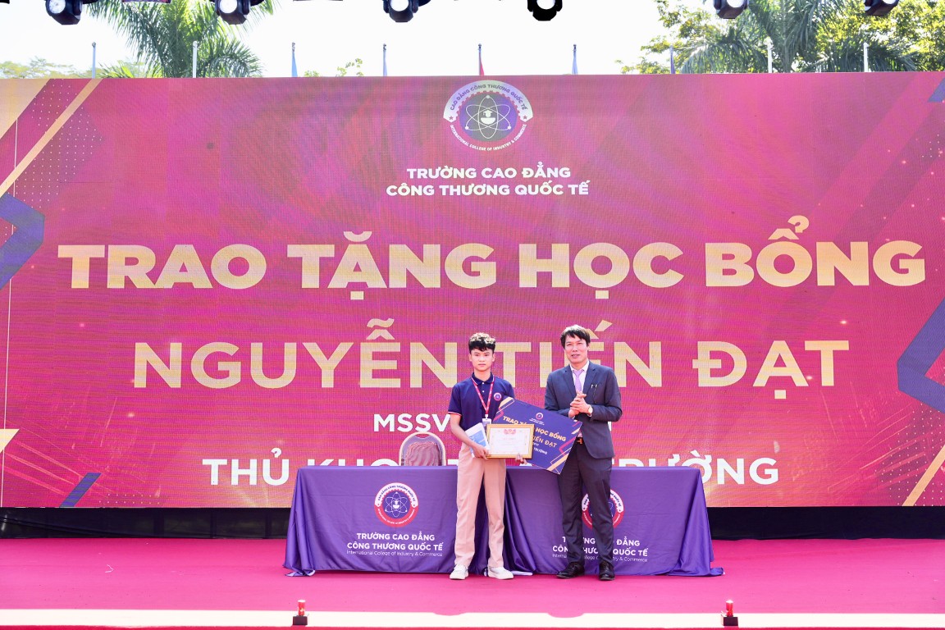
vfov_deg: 28.9
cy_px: 315
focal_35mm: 46
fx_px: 1221
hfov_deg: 42.3
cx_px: 472
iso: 100
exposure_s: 1/250
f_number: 5
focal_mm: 46.5
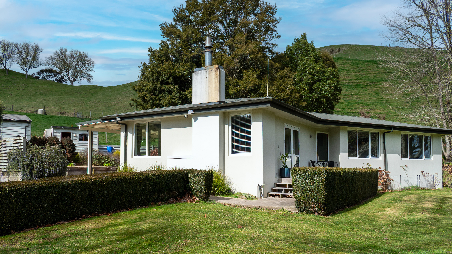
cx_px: 225
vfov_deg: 40.0
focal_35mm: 29
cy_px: 150
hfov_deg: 66.1
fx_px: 348
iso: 100
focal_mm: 18
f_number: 8
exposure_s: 1/640
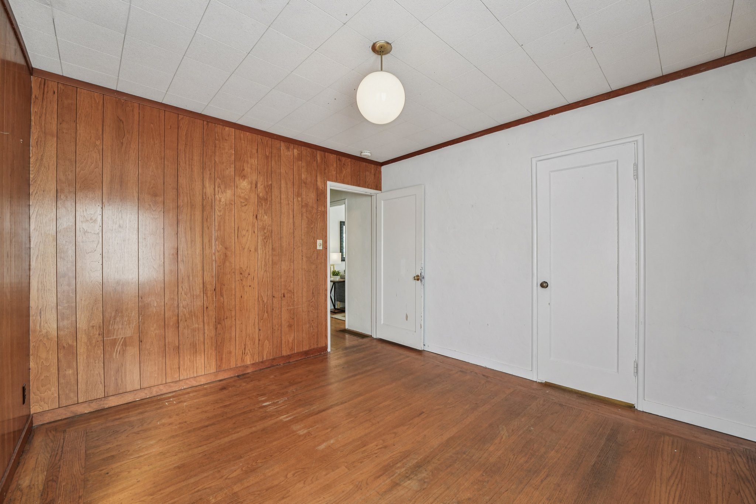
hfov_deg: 104.3
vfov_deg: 81.2
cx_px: 378
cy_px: 252
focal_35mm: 14
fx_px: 294
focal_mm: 14
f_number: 8
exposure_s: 1/100
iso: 640
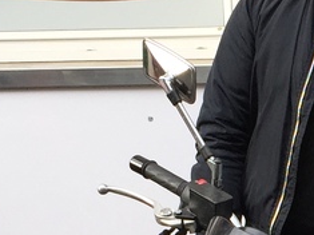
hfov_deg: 12.0
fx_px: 1432
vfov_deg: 9.1
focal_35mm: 158
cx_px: 450
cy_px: 355
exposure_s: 1/341
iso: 32
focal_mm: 4.15
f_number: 2.2
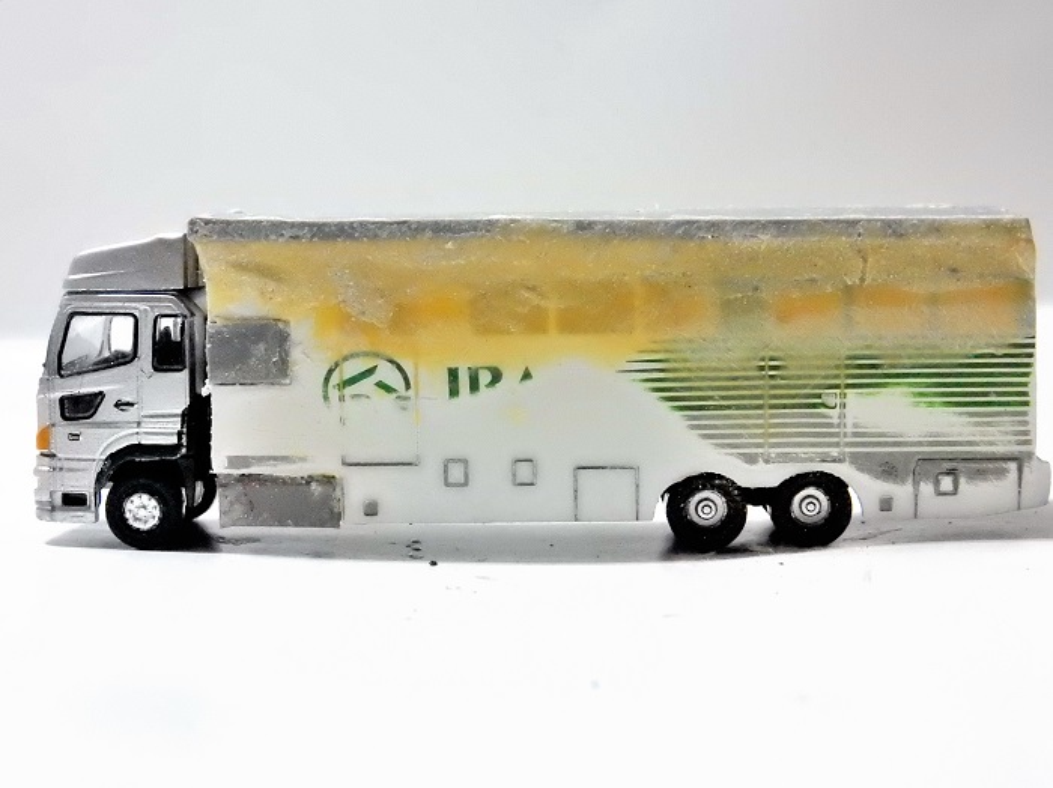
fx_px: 1824
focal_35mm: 60
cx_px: 526
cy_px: 394
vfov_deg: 24.4
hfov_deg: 32.2
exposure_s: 1/200
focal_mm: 10.7
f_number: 4.5
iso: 3200
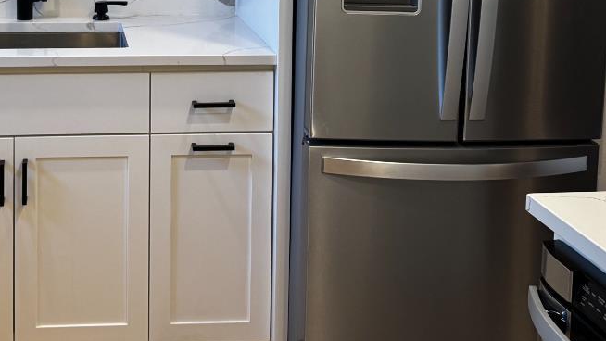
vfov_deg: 19.1
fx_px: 964
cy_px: -55
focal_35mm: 60
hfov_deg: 34.0
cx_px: 131
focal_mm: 6.76
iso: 160
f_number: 1.78
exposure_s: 1/120
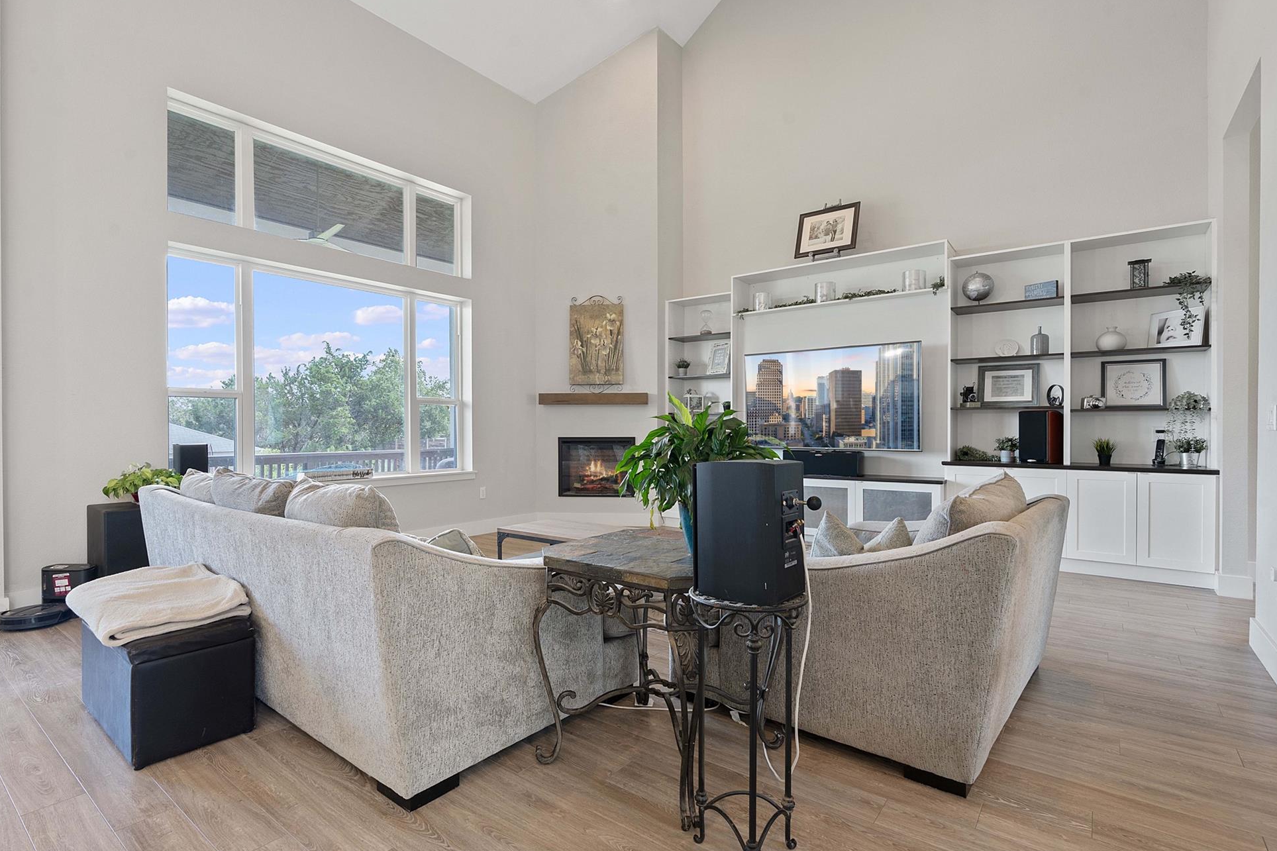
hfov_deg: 93.2
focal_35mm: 17
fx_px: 603
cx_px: 608
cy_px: 433
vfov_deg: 70.4
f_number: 9
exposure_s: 1/1.25
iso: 320
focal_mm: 16
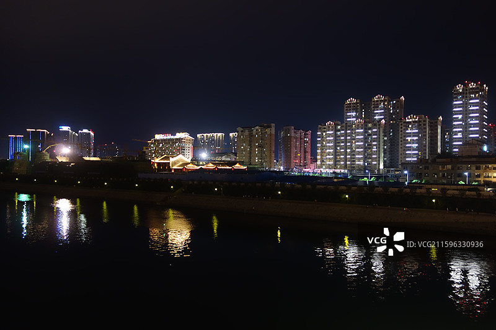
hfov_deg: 65.5
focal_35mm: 28
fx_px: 386
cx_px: 248
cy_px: 165
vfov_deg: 46.4
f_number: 1.8
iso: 800
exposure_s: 1/15
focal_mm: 10.4
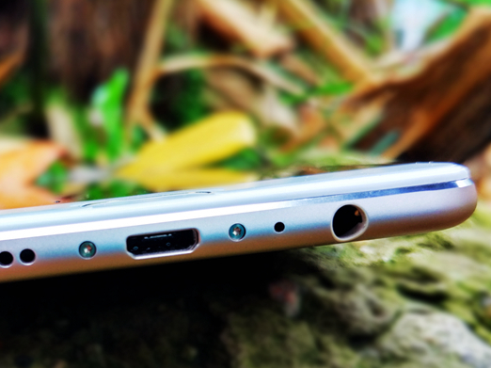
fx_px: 652
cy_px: 277
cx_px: 117
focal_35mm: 46
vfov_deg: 30.9
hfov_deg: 40.0
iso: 150
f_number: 2
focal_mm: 4.12
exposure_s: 1/100
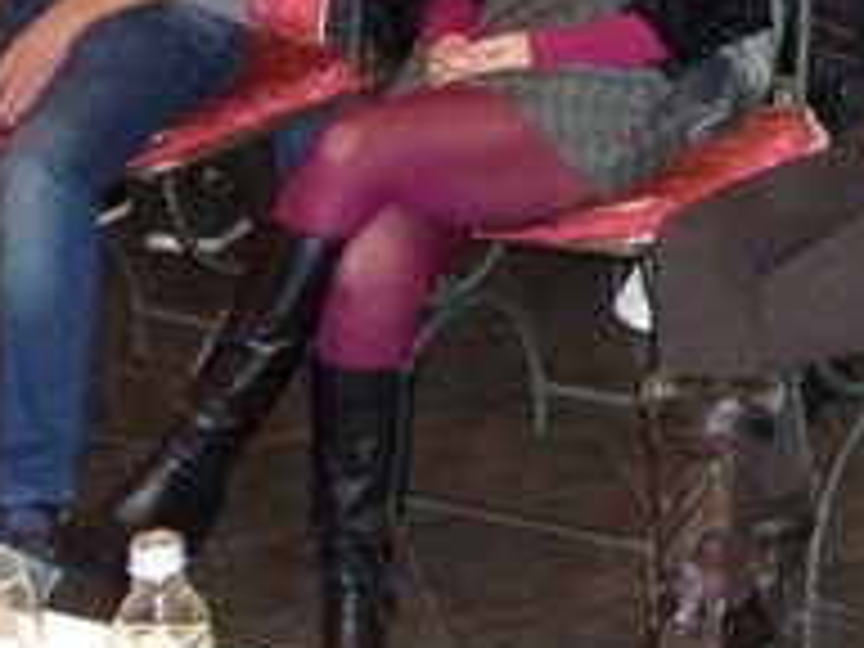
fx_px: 2746
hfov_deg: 17.2
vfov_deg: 12.8
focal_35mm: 110
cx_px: 990
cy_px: -302
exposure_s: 1/30
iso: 640
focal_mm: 5.5
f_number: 2.8
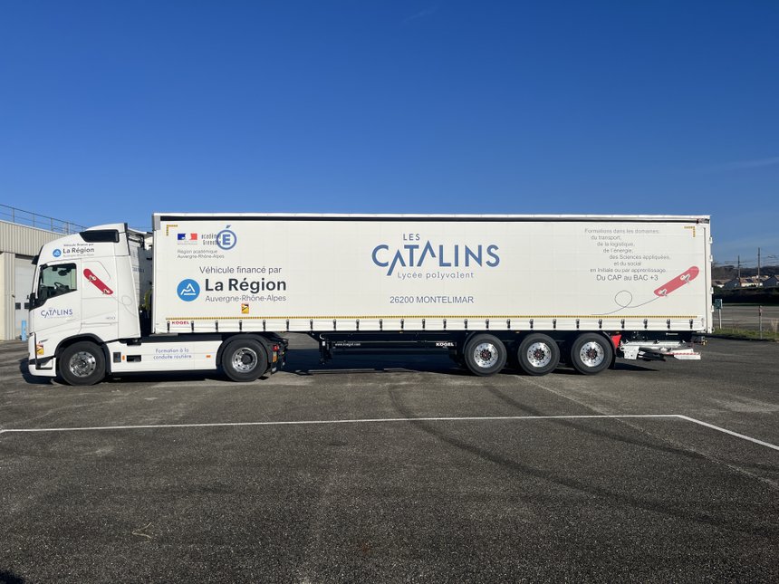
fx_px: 585
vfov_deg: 53.1
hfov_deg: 67.3
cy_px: 292
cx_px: 390
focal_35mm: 26
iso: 50
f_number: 1.6
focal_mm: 5.1
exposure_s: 1/9091
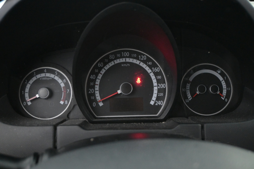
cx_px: 127
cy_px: 84
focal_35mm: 40
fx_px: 280
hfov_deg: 48.7
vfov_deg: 33.6
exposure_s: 1/40
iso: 5000
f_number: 4.5
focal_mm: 26.5
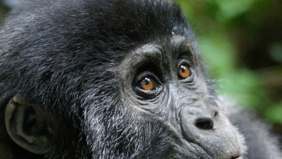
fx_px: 897
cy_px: 116
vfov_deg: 10.1
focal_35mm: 120
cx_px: 159
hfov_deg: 17.9
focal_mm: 50
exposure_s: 1/400
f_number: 2.8
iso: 1600
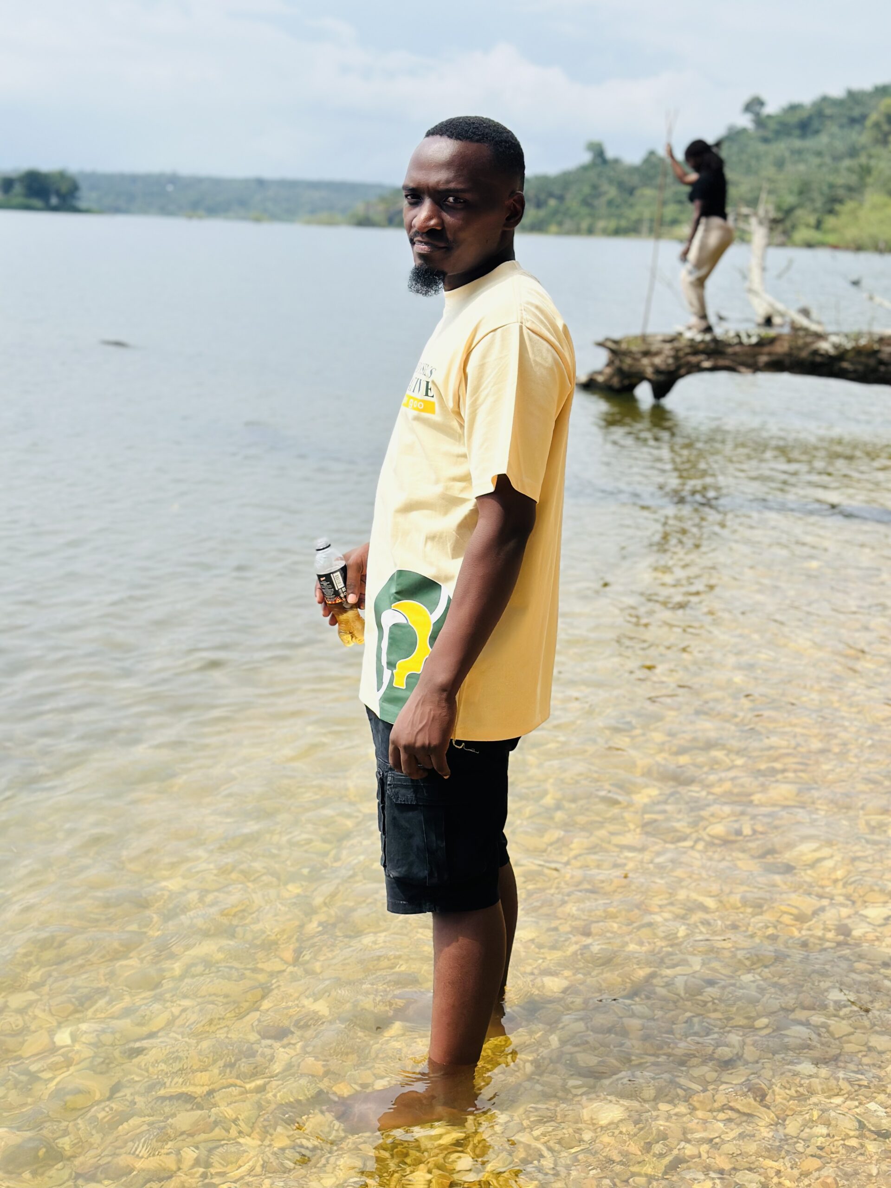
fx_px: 1647
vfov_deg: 39.7
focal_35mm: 48
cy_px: 594
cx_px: 446
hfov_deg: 30.3
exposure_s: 1/5556
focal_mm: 6.86
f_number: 1.78
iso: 80
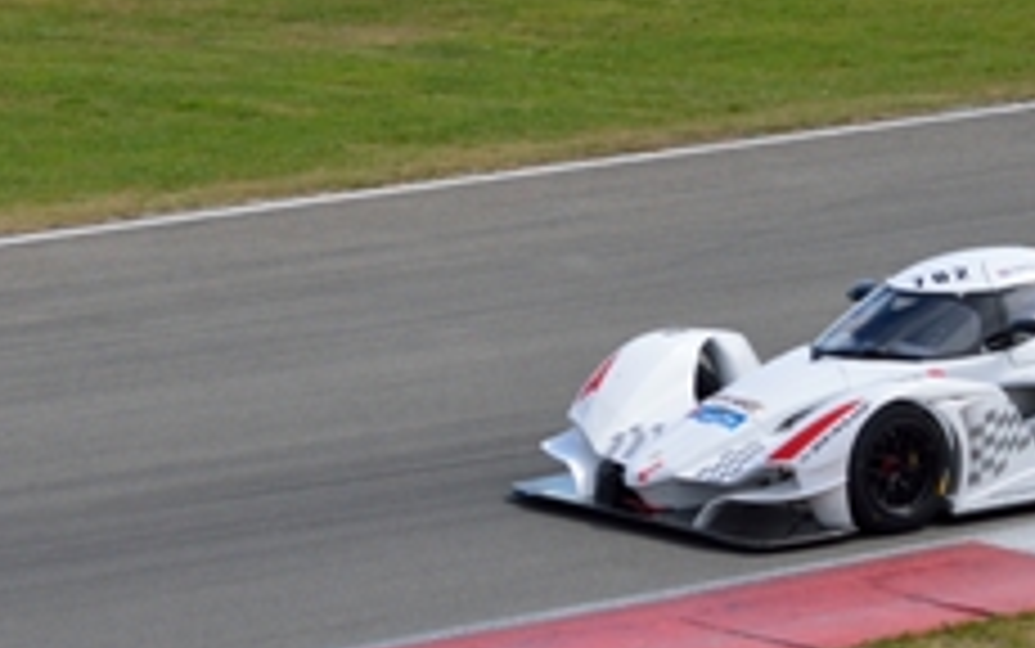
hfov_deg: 8.0
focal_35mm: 261
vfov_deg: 5.0
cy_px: 56
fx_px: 7366
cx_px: 252
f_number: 6.3
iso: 400
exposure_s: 1/1600
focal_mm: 62
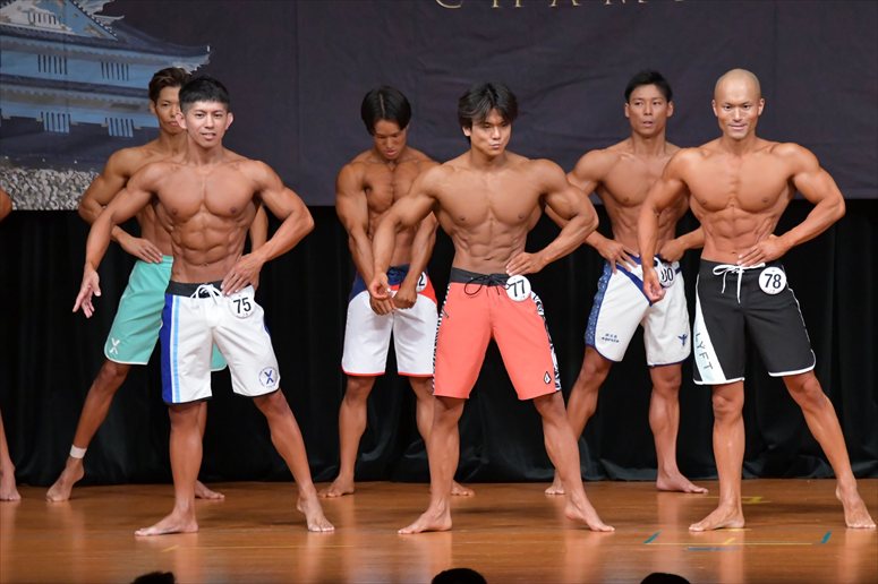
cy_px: 292
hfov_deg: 7.6
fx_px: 6582
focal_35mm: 270
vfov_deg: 5.1
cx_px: 439
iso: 5000
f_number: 5.6
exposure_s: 1/400
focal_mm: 180
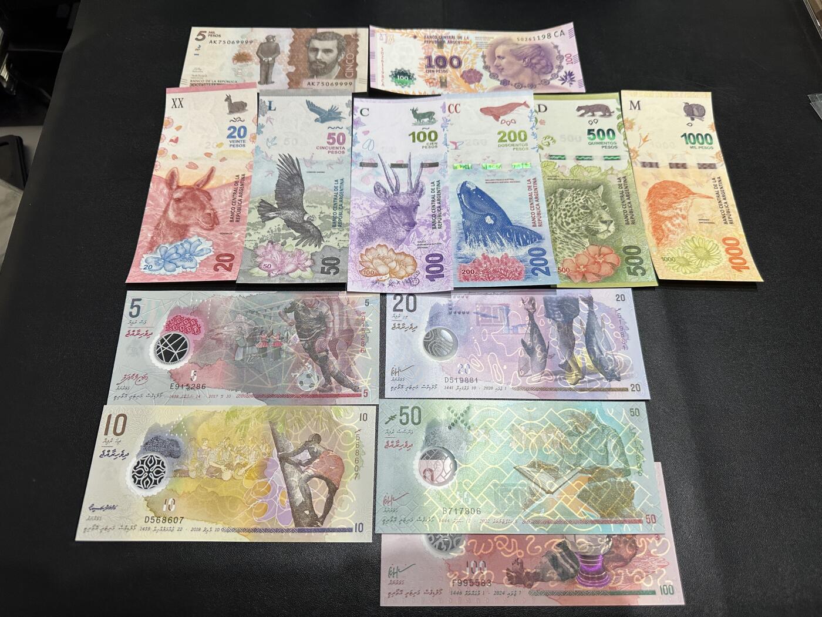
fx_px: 570
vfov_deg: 56.8
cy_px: 308
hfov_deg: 71.6
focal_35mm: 24
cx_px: 411
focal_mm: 6.86
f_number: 1.78
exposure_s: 1/100
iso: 160
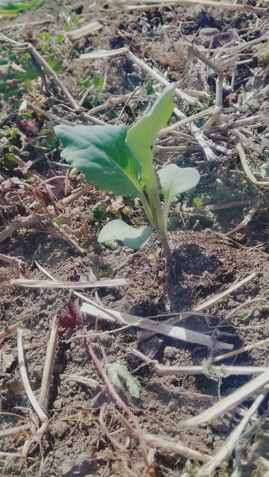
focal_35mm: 41
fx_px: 520
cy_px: 239
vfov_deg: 49.4
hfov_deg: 29.0
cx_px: 129
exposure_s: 1/538
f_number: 2.2
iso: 50
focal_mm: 3.81
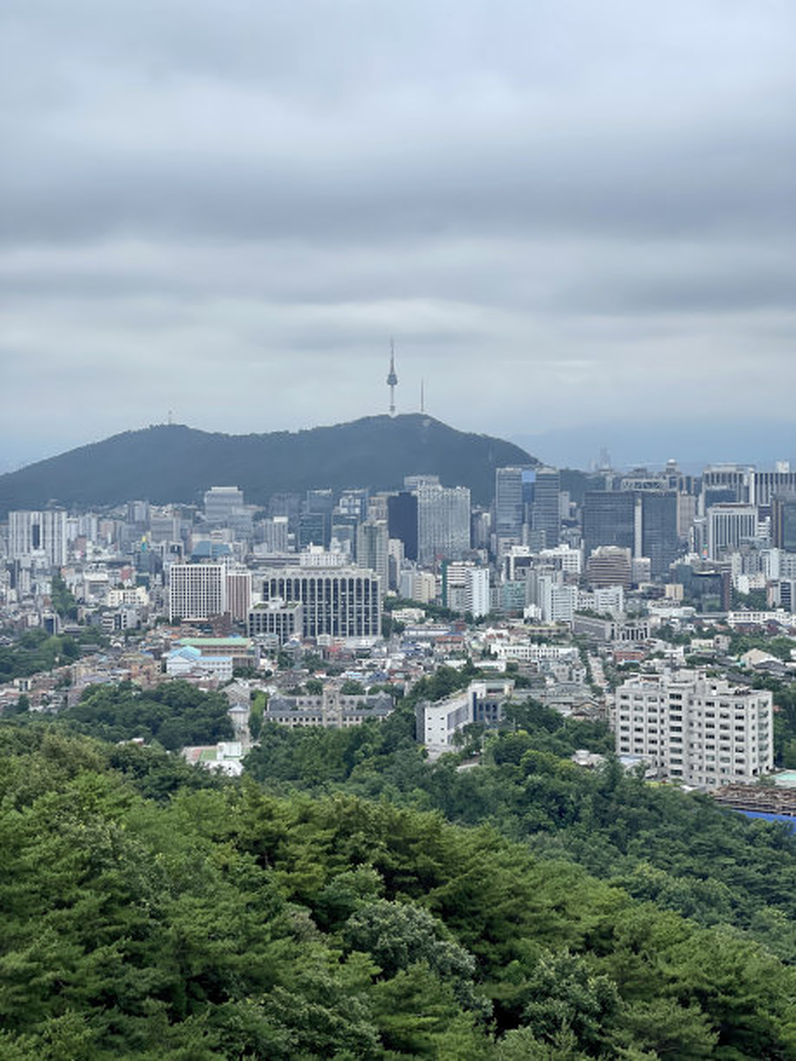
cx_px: 398
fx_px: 1962
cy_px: 530
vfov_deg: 30.3
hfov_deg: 22.9
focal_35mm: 64
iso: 20
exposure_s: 1/1206
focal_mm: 7.5
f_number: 2.2
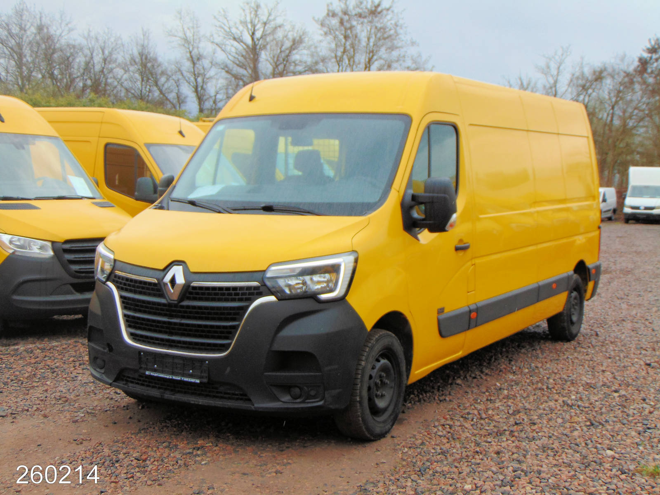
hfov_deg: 38.2
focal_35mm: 50
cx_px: 330
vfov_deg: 29.1
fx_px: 953
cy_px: 248
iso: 80
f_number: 3.5
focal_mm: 9
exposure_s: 1/320
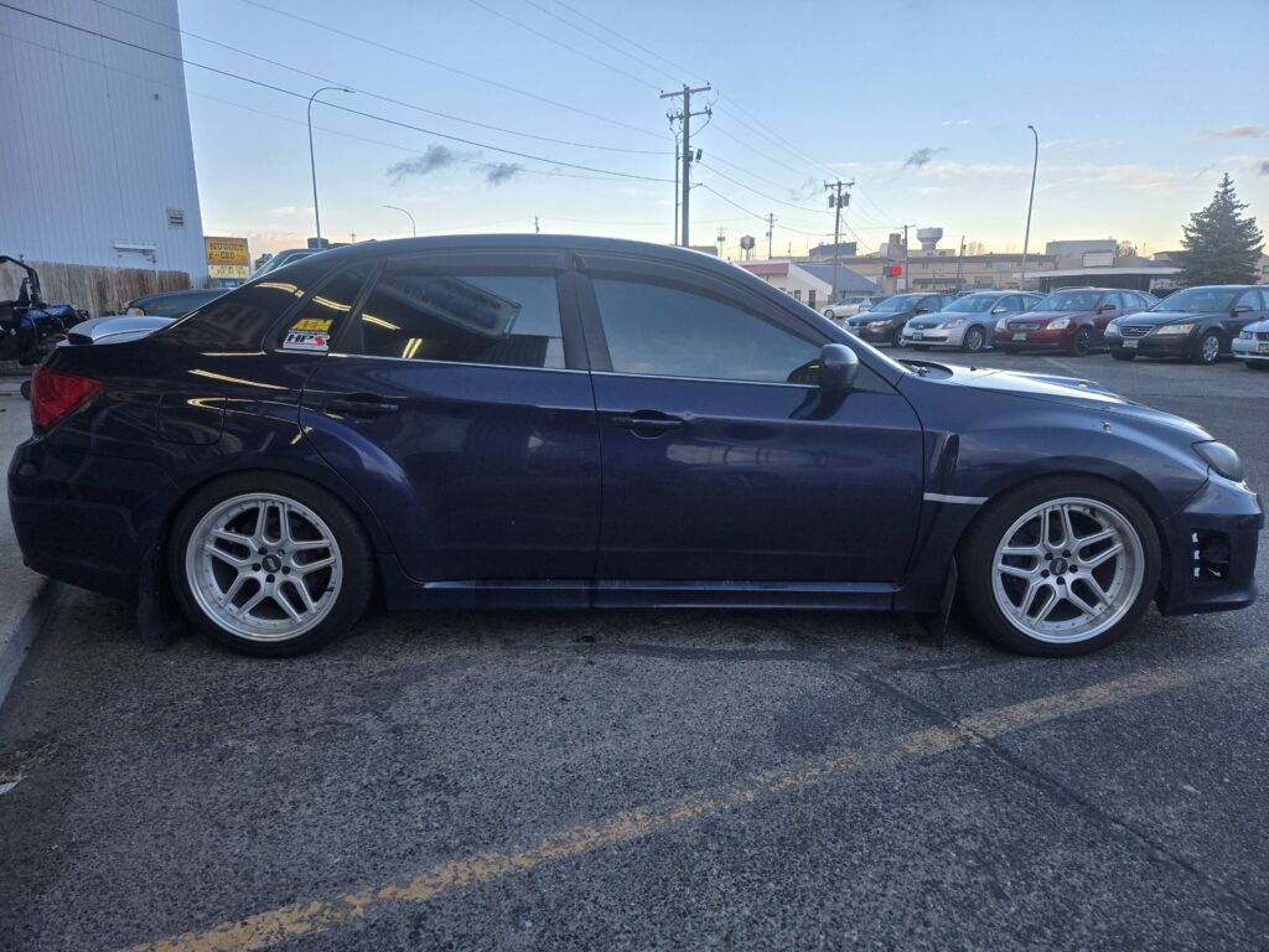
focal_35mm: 23
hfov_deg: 73.9
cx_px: 634
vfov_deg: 58.9
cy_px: 476
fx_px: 843
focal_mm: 5.4
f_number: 1.8
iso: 100
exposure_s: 1/508
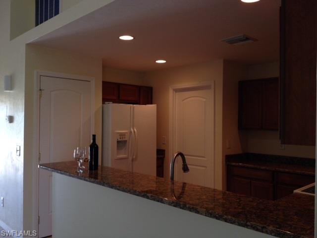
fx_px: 321
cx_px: 158
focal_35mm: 35
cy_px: 119
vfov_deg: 40.7
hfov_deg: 52.6
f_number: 2.4
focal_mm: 4.28
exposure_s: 1/25
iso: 50
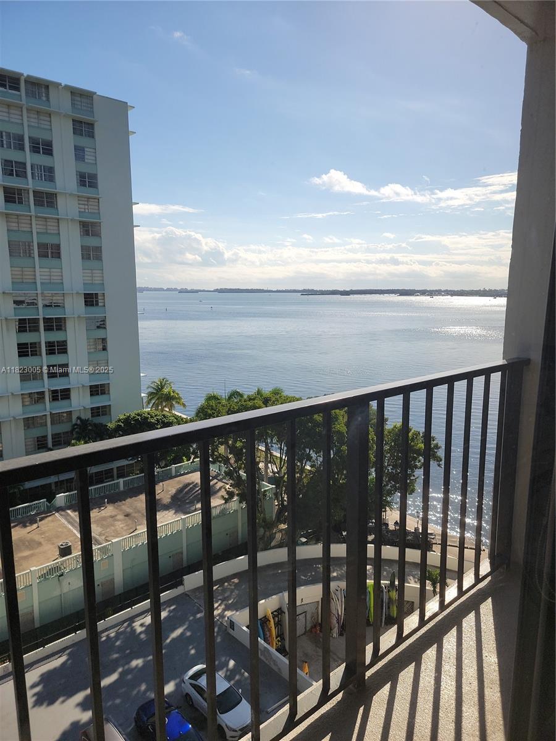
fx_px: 514
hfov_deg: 56.8
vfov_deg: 71.6
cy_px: 370
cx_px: 278
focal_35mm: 24
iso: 50
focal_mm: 6.7
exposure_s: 1/777
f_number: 1.8
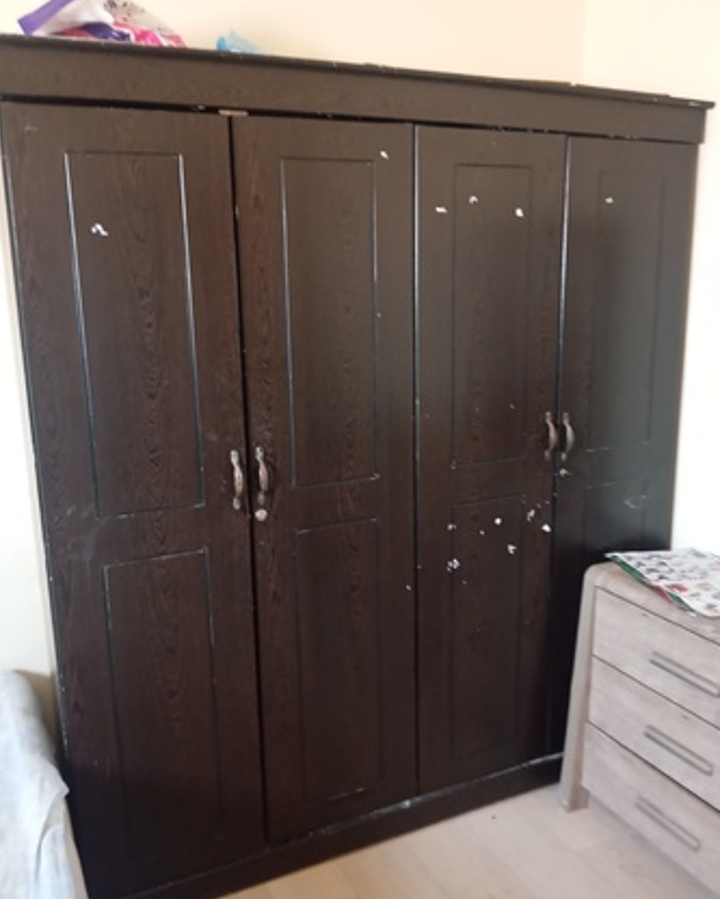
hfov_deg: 48.5
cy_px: 447
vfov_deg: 58.8
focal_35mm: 30
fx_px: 799
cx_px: 354
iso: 2982
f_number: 1.8
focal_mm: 4.22
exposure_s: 1/20
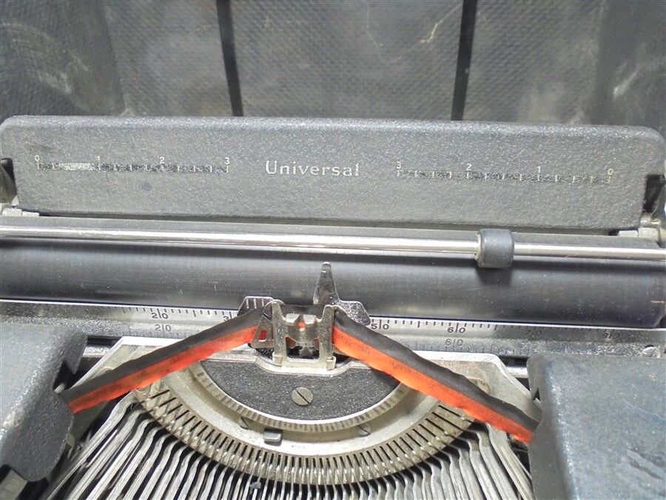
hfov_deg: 61.7
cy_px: 250
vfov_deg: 48.2
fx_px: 558
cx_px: 333
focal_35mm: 29
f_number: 3.7
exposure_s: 1/30
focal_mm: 5.3
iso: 400
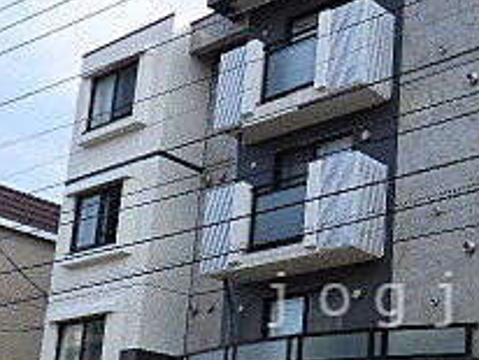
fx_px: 859
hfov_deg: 29.9
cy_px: 300
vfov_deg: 23.3
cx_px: 426
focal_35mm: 62
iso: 160
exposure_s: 1/1000
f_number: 2.8
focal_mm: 3.58
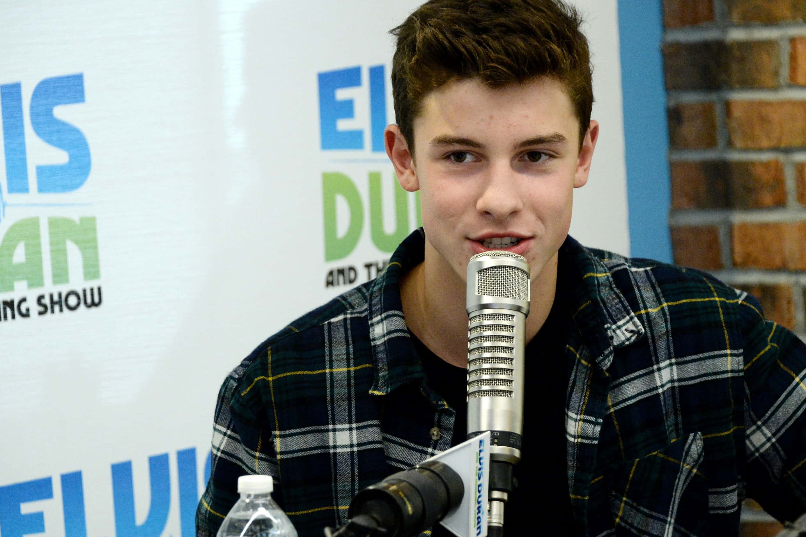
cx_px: 413
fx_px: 4365
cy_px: 253
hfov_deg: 10.5
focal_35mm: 195
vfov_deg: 7.0
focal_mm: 180
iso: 4000
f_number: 5.6
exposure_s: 1/160
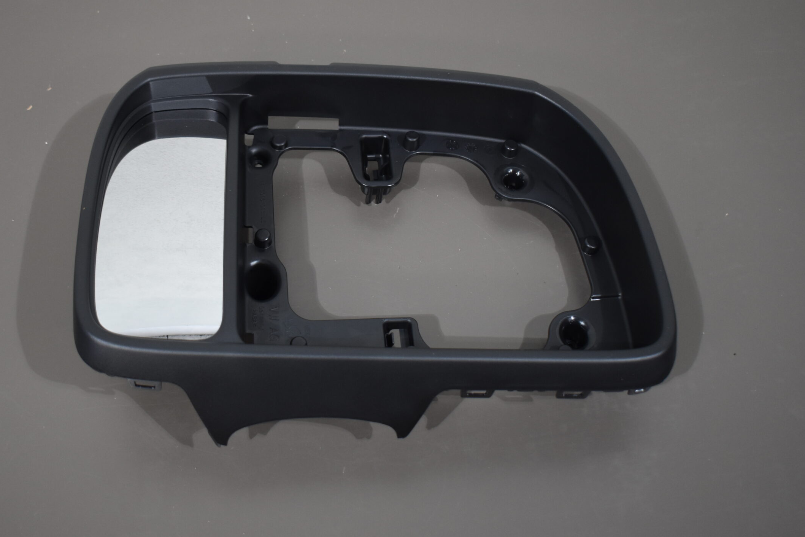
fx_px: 1176
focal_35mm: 53
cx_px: 327
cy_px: 221
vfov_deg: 25.7
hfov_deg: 37.6
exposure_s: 1/125
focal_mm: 29
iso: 800
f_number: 4.2
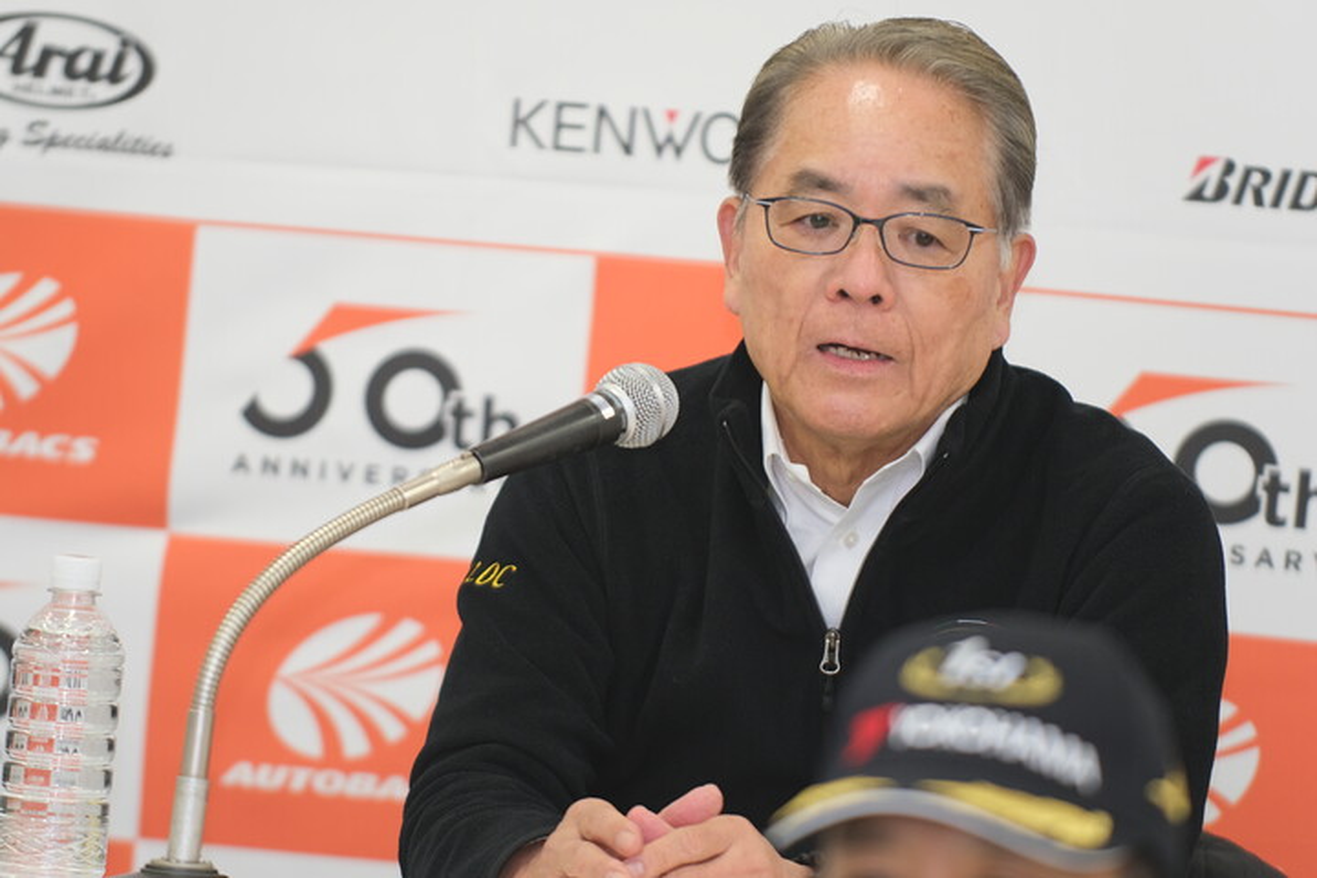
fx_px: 10425
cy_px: 439
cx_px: 658
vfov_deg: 4.8
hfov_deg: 7.2
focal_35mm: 285
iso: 800
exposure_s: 1/180
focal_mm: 190
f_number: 3.2
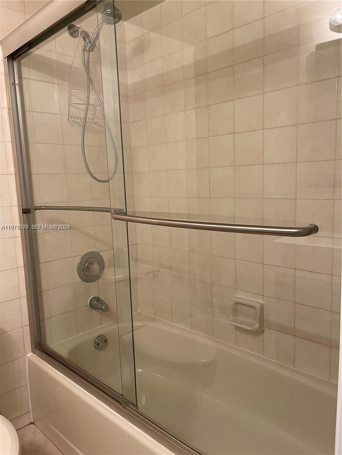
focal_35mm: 26
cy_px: 228
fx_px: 343
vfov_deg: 67.3
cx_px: 171
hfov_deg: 53.1
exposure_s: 1/60
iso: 160
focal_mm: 5.1
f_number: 1.6
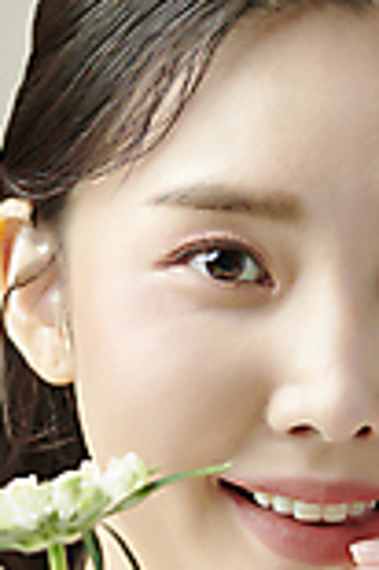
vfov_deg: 7.6
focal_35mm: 271
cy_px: 599
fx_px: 4289
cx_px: 190
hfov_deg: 5.1
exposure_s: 1/125
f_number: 7.1
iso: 64
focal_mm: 105
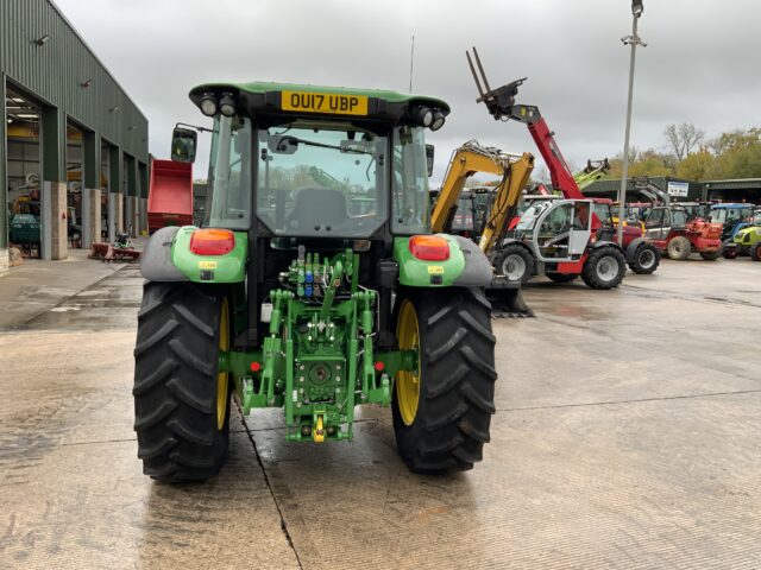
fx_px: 638
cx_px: 380
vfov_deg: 48.2
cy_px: 285
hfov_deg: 61.7
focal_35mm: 29
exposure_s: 1/229
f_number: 1.8
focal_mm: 3
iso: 16
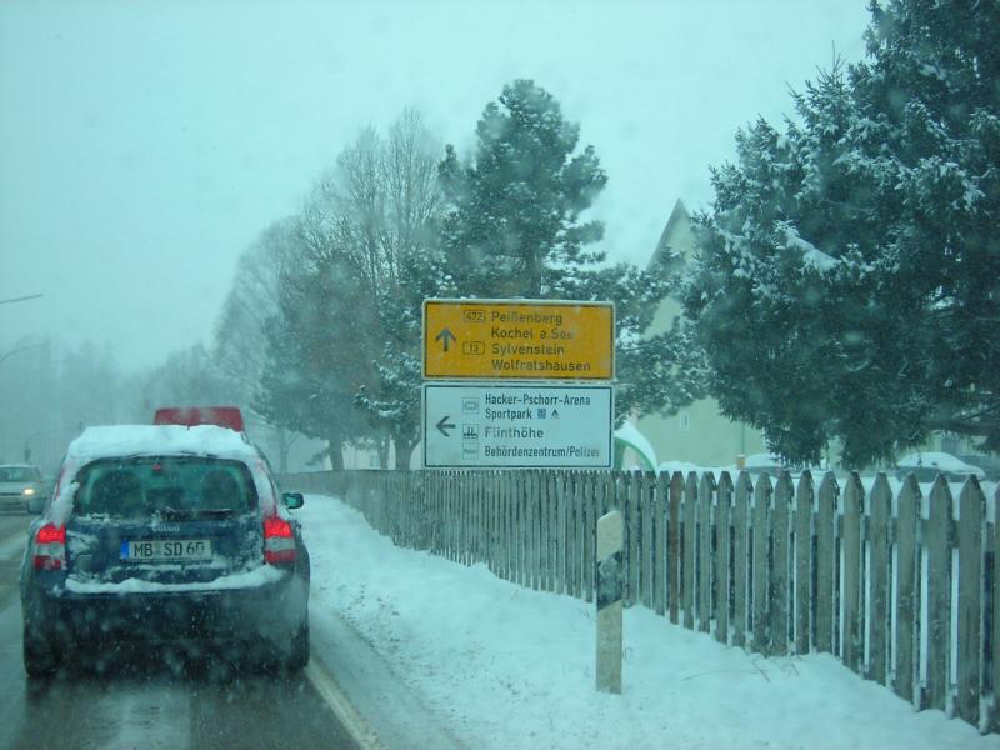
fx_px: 1878
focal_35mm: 65
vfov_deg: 22.6
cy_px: 375
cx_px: 500
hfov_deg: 29.8
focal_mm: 10.8
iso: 50
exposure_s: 1/233
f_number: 3.9
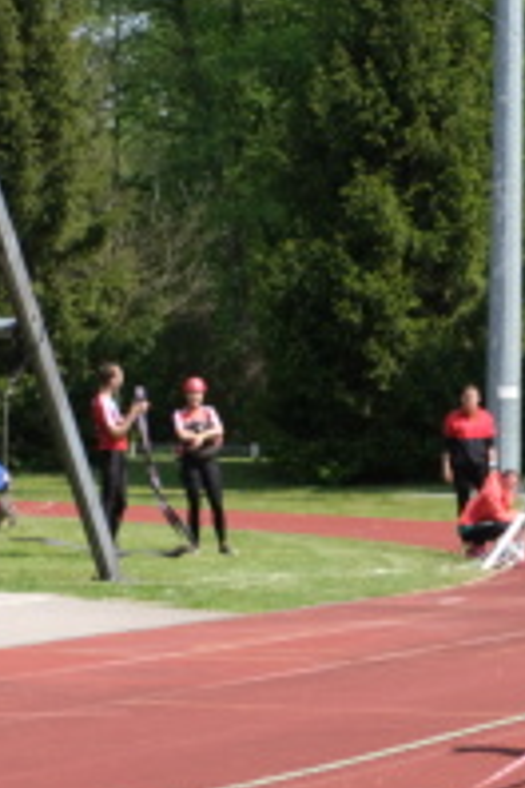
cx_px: 485
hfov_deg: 8.2
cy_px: 583
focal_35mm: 167
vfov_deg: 12.3
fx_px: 3653
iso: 500
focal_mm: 43.9
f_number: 16
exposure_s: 1/140
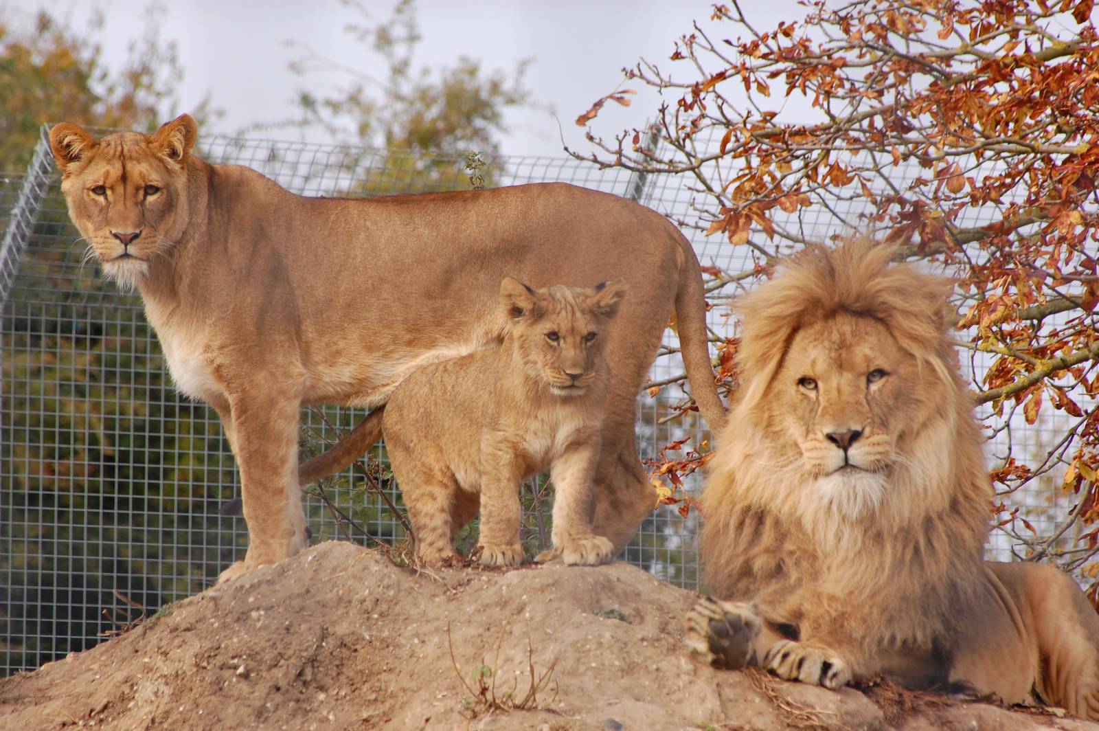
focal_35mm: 330
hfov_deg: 6.2
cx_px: 550
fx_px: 10066
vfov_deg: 4.2
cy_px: 366
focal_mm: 220
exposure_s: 1/320
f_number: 10
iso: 400
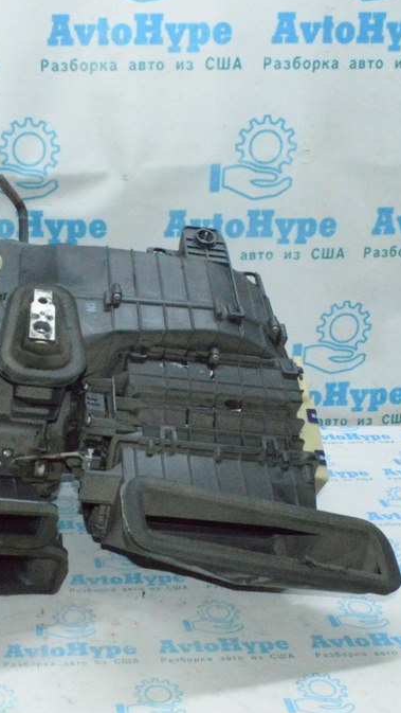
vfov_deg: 47.3
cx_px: 43
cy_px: 355
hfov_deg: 26.8
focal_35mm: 43
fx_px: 812
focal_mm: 18
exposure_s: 1/200
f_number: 16
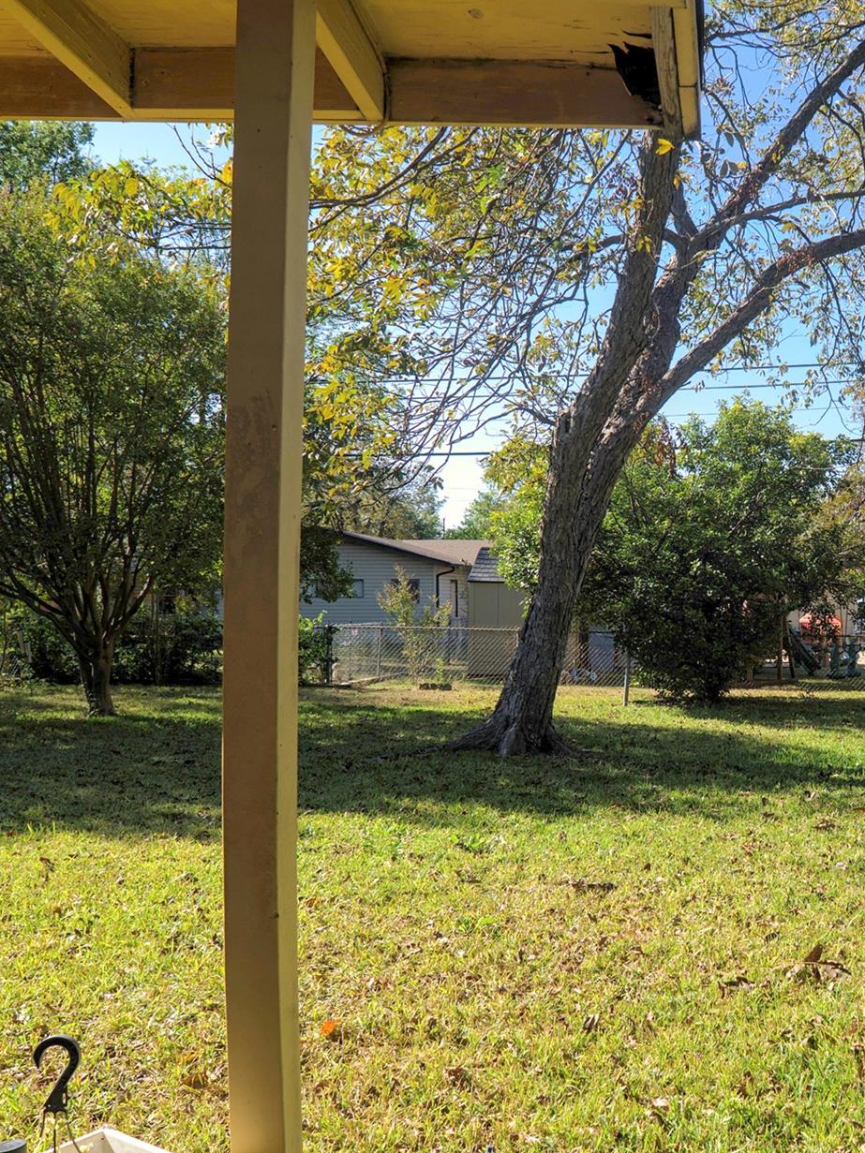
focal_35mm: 32
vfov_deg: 56.8
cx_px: 742
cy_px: 616
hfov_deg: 41.4
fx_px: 1066
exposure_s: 1/320
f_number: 8
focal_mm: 20
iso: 1000
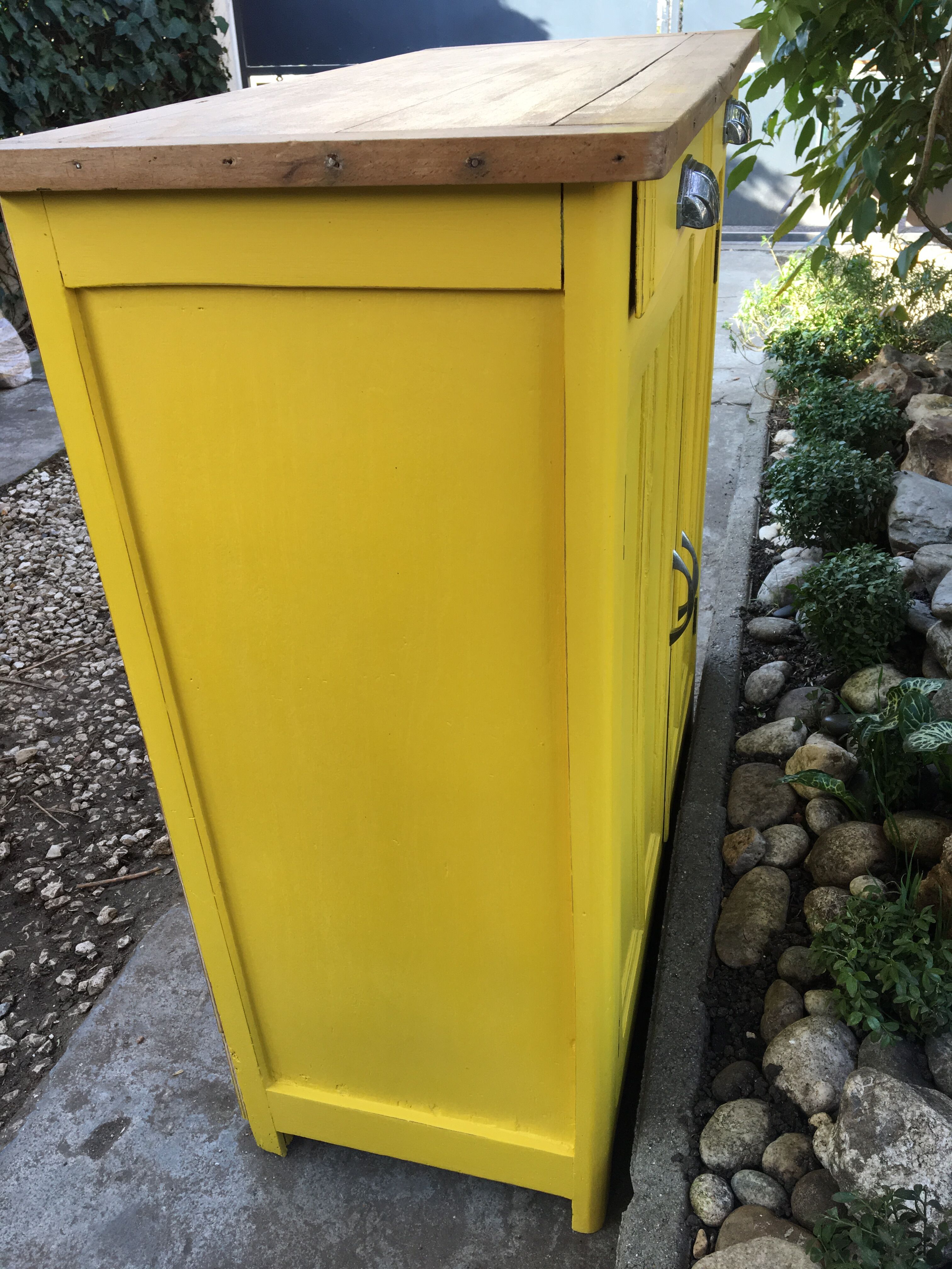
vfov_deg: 61.7
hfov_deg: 48.2
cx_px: 476
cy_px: 634
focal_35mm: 29
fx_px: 1063
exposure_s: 1/120
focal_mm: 4.15
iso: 40
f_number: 2.2
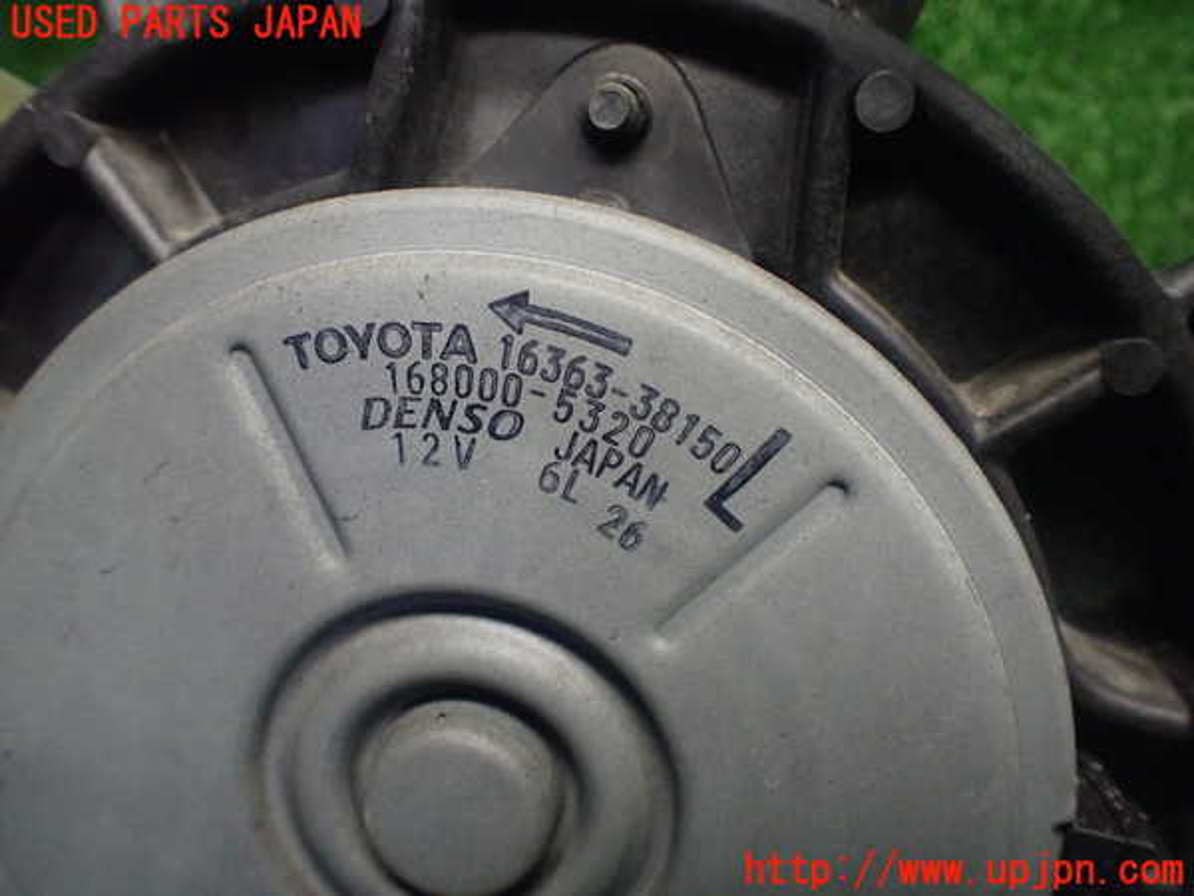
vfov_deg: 46.8
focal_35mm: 30
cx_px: 597
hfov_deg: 60.0
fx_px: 1035
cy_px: 448
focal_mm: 5.4
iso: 800
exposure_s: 1/100
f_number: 2.3
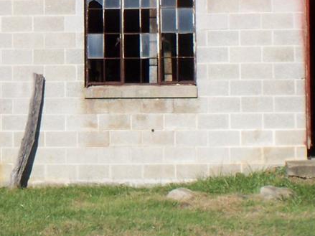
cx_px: 11
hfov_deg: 11.7
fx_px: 1528
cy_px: -64
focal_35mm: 168
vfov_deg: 8.7
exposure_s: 1/500
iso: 64
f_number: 5
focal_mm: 7.54
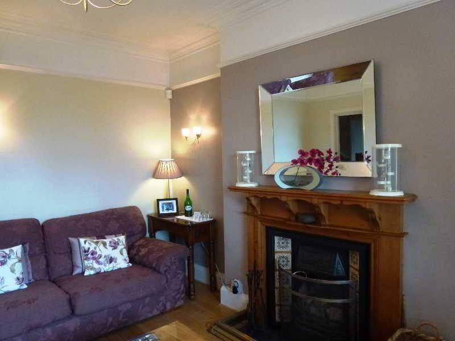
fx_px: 315
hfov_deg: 71.6
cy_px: 170
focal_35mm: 24
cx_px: 228
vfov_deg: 56.8
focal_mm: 4.3
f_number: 3.3
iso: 400
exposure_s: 1/60
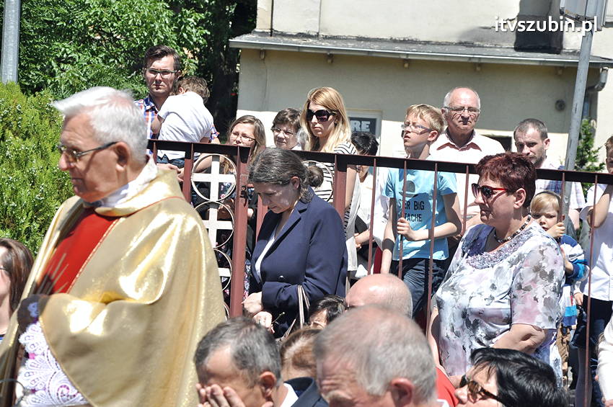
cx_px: 306
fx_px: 1914
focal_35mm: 112
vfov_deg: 12.2
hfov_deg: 18.2
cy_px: 204
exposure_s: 1/1000
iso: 400
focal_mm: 75
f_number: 8
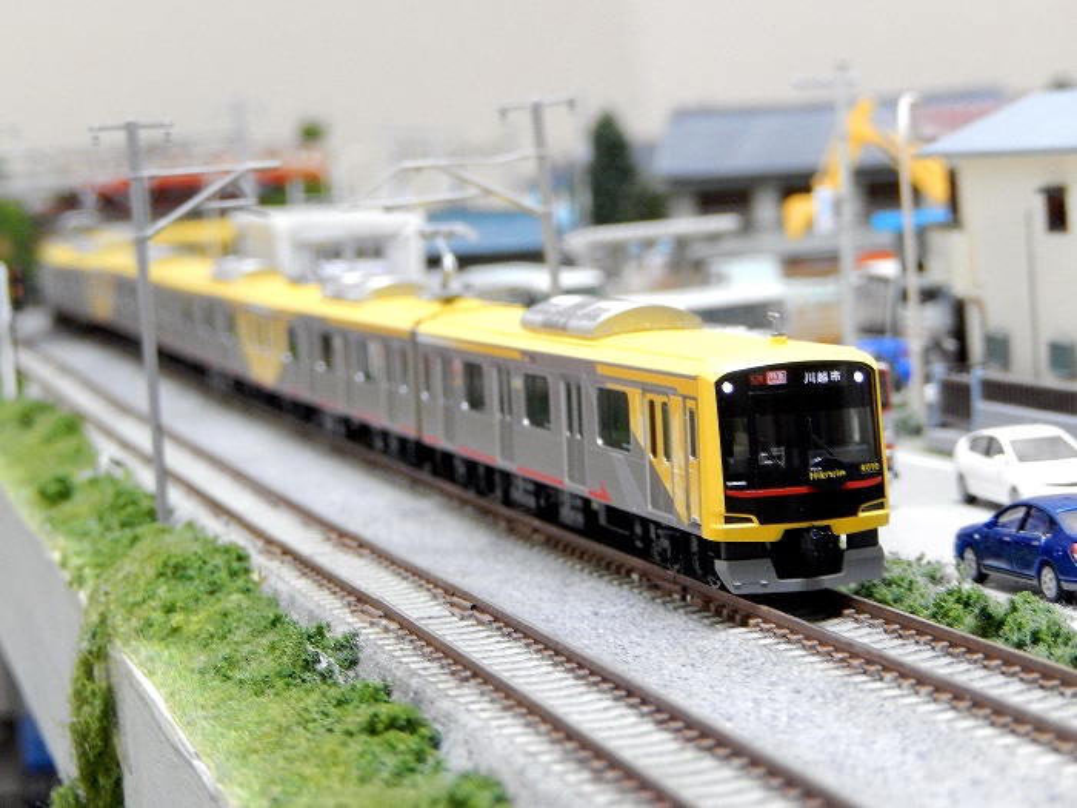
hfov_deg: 20.7
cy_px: 404
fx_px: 2956
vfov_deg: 15.6
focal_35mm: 95
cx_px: 538
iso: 800
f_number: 5.2
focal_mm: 17
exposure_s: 1/6
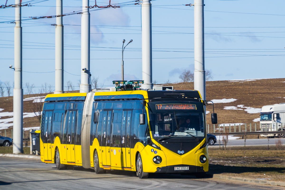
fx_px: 1602
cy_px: 95
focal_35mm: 202
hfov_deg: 10.2
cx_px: 142
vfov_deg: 6.8
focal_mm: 135
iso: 125
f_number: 6
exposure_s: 1/500
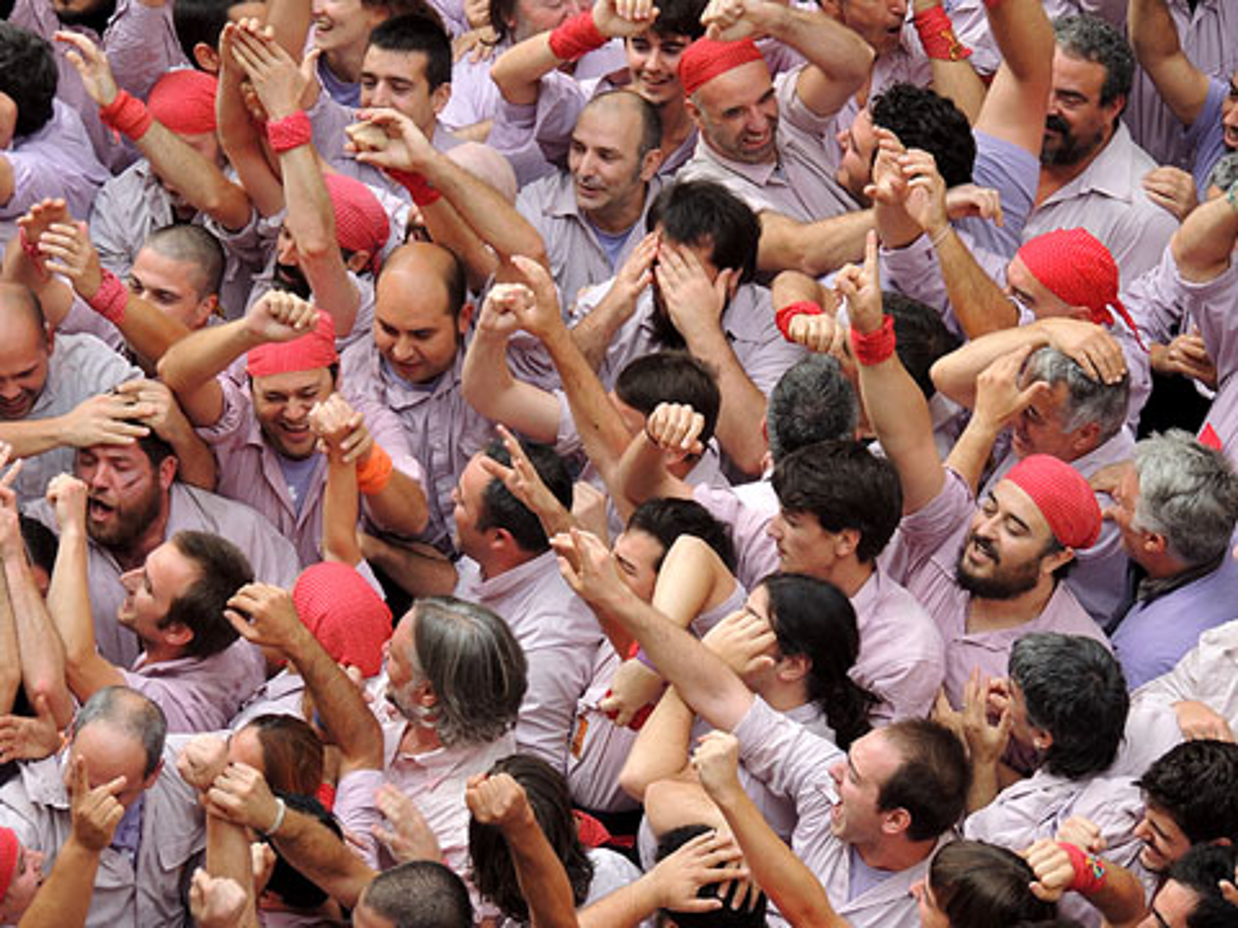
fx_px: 8047
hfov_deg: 8.8
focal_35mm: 225
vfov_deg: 6.6
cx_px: 619
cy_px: 464
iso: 180
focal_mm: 40.1
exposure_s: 1/200
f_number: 4.6
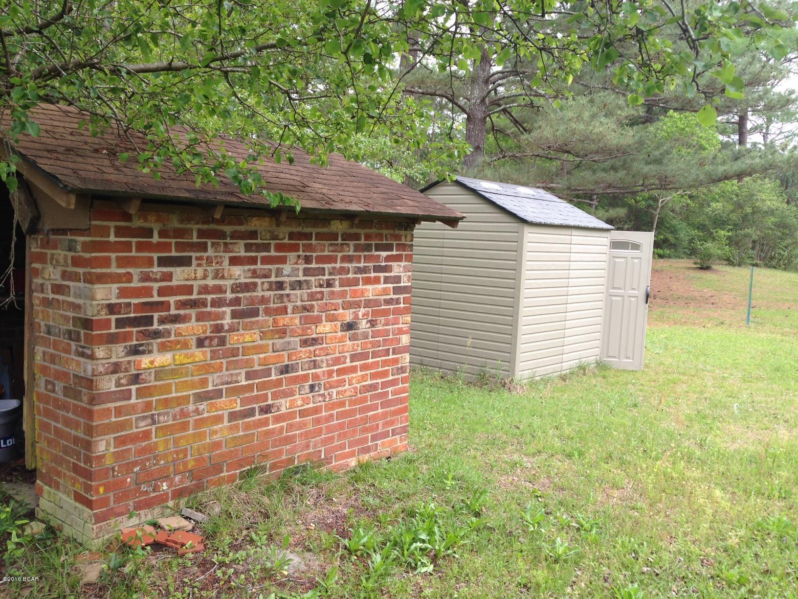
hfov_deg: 55.4
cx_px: 399
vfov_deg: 42.9
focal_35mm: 33
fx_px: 761
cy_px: 300
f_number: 2.4
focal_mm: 4.12
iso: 50
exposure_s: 1/240
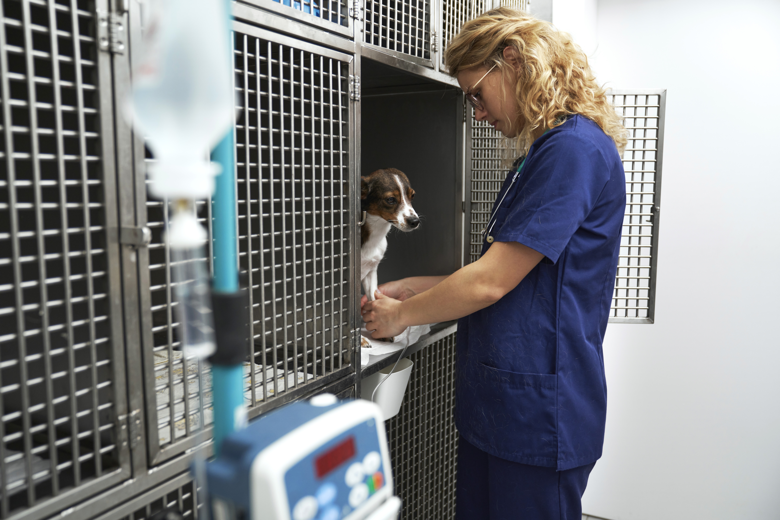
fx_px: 628
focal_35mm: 29
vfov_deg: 45.0
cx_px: 390
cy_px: 260
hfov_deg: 63.7
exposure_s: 1/160
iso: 500
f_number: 2.8
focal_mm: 29
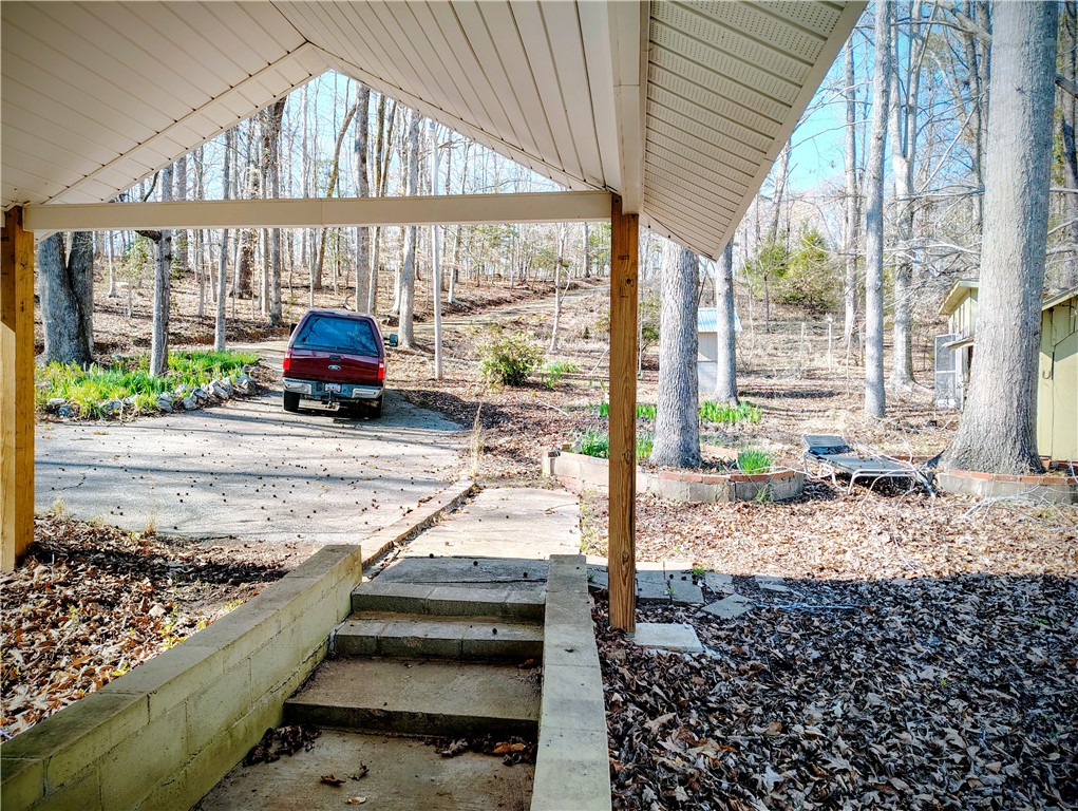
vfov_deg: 56.9
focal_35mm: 24
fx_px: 748
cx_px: 539
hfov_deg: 71.5
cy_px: 406
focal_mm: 5.56
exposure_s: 1/200
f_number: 1.8
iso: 139
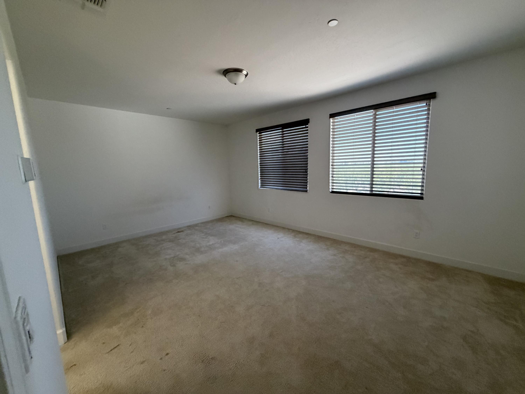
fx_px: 212
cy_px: 197
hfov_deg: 102.1
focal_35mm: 14
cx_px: 262
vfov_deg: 85.7
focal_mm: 2.22
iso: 400
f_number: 2.2
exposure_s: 1/60
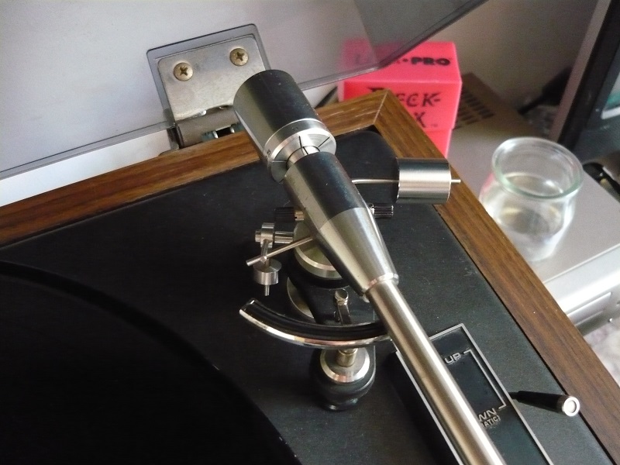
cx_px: 310
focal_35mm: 33
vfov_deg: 42.9
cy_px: 232
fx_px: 591
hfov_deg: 55.4
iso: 800
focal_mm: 5.5
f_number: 2.8
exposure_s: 1/20
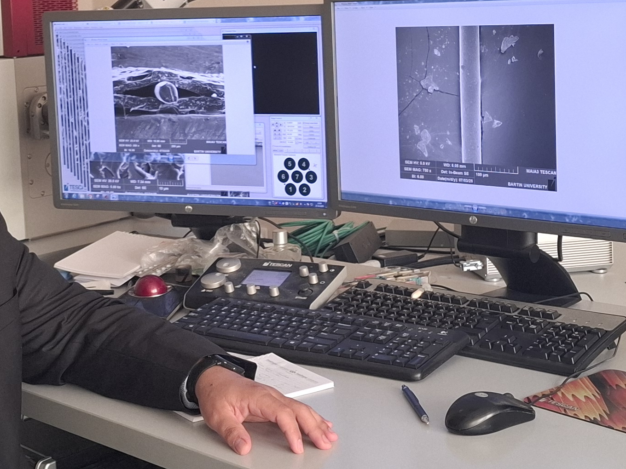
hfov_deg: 28.1
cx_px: 245
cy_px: 153
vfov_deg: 21.2
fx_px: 1248
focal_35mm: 69
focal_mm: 5.54
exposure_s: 1/100
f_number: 1.8
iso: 200
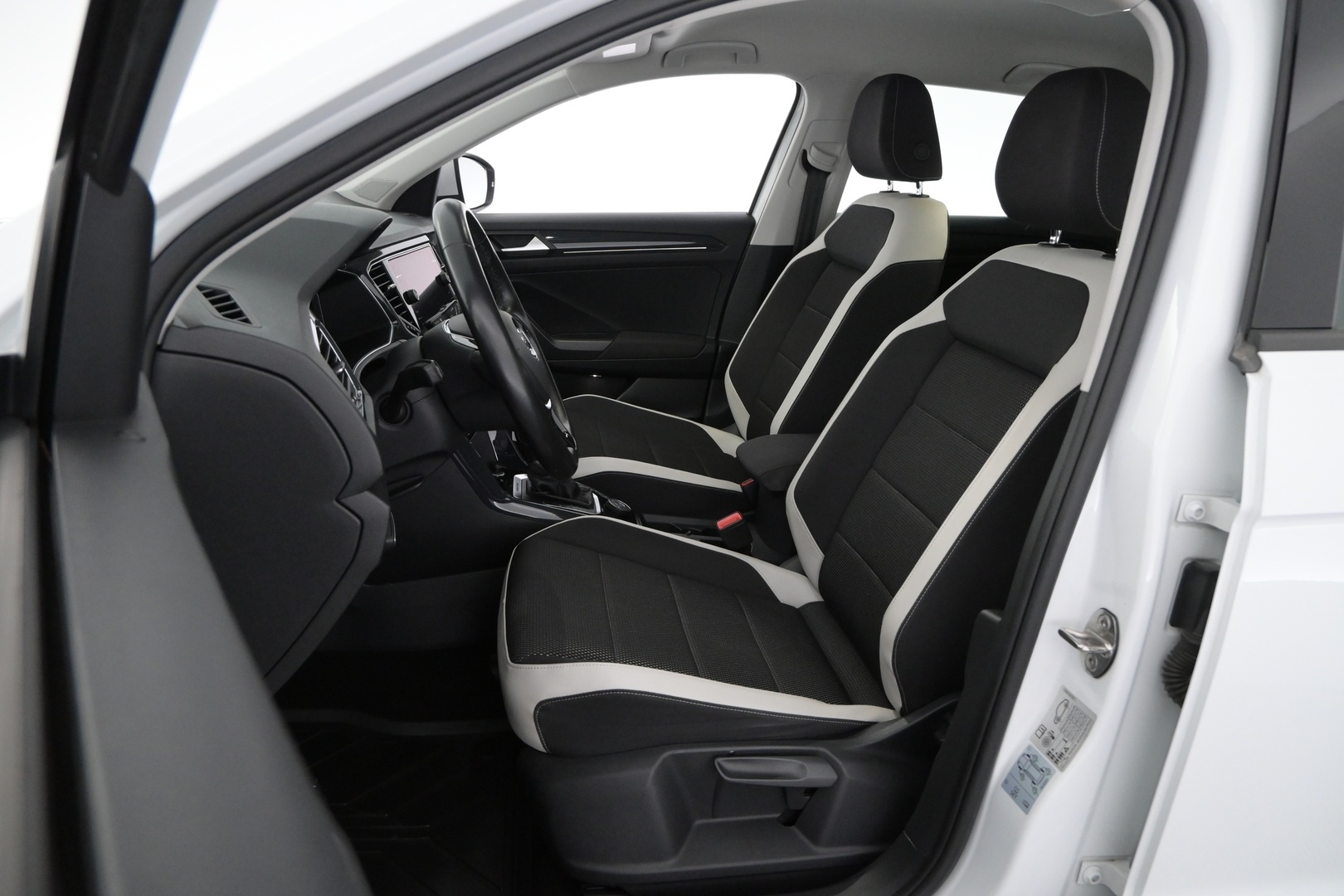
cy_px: 448
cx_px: 672
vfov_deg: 53.1
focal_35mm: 24
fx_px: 896
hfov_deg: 73.7
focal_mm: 16
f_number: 4.5
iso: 2500
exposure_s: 1/80
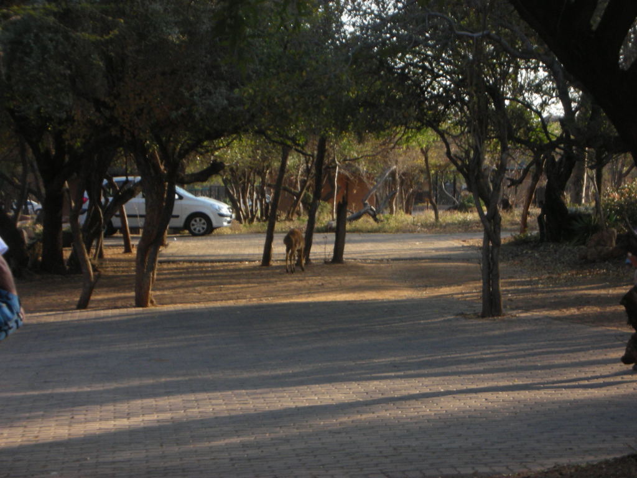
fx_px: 1932
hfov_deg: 18.7
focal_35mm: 105
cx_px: 318
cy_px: 239
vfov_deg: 14.1
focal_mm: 17.4
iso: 124
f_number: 5.4
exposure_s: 1/120
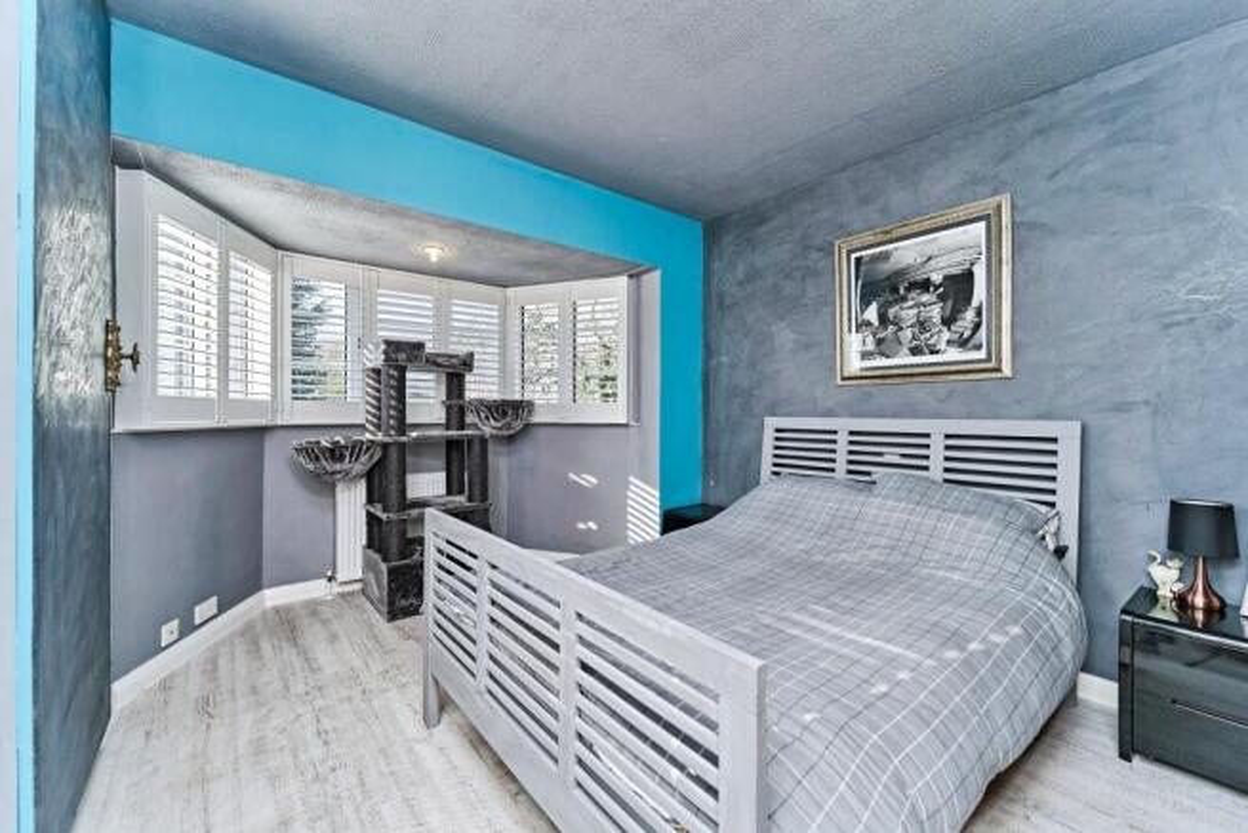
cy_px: 416
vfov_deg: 81.2
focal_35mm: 14
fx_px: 485
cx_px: 624
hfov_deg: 104.2
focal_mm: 14
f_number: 8
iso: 400
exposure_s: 1/125
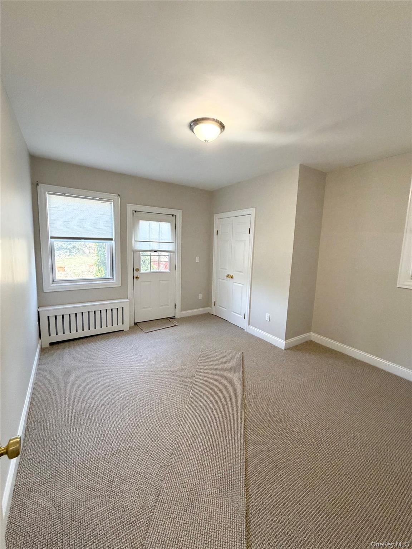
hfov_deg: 85.7
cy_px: 274
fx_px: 222
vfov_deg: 102.1
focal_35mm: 14
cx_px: 206
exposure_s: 1/120
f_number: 2.2
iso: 320
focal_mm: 2.22
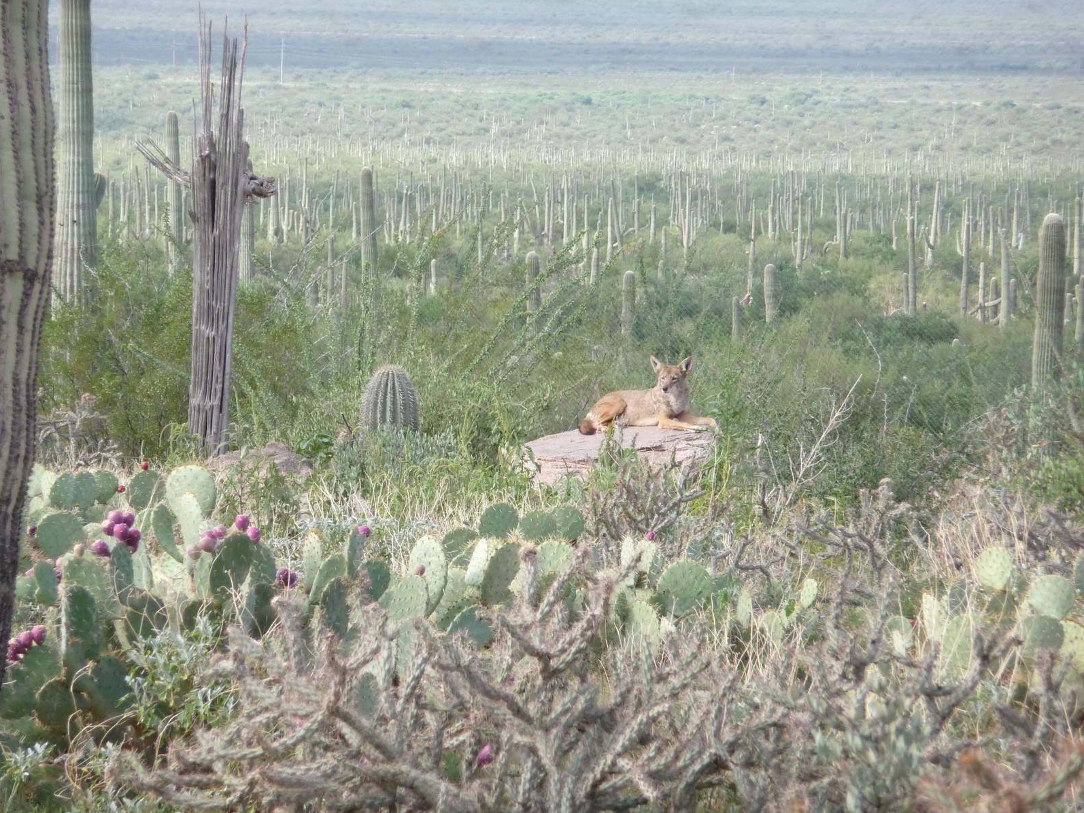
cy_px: 407
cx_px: 541
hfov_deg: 7.5
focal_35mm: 265
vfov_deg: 5.6
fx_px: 8297
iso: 250
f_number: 4.9
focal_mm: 45.4
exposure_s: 1/500
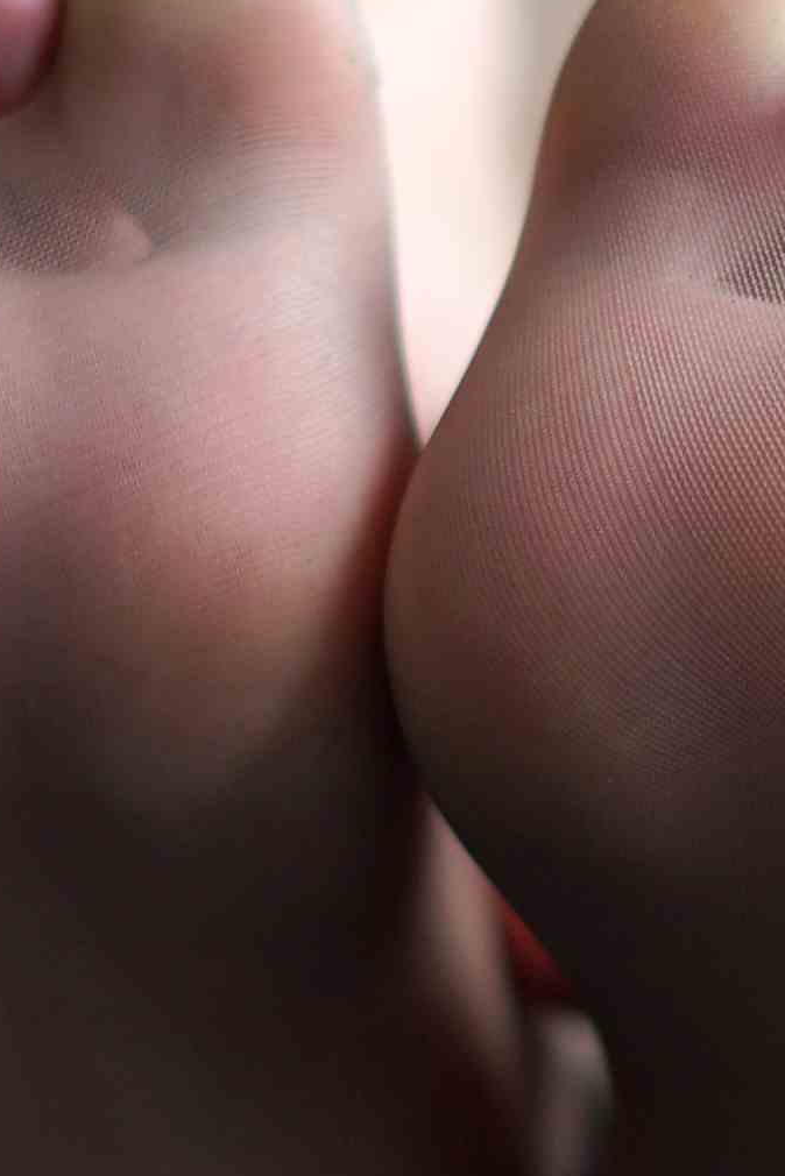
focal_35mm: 210
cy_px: 727
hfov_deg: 6.5
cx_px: 776
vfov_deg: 9.8
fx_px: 6864
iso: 125
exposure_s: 1/200
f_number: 1.8
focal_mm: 50
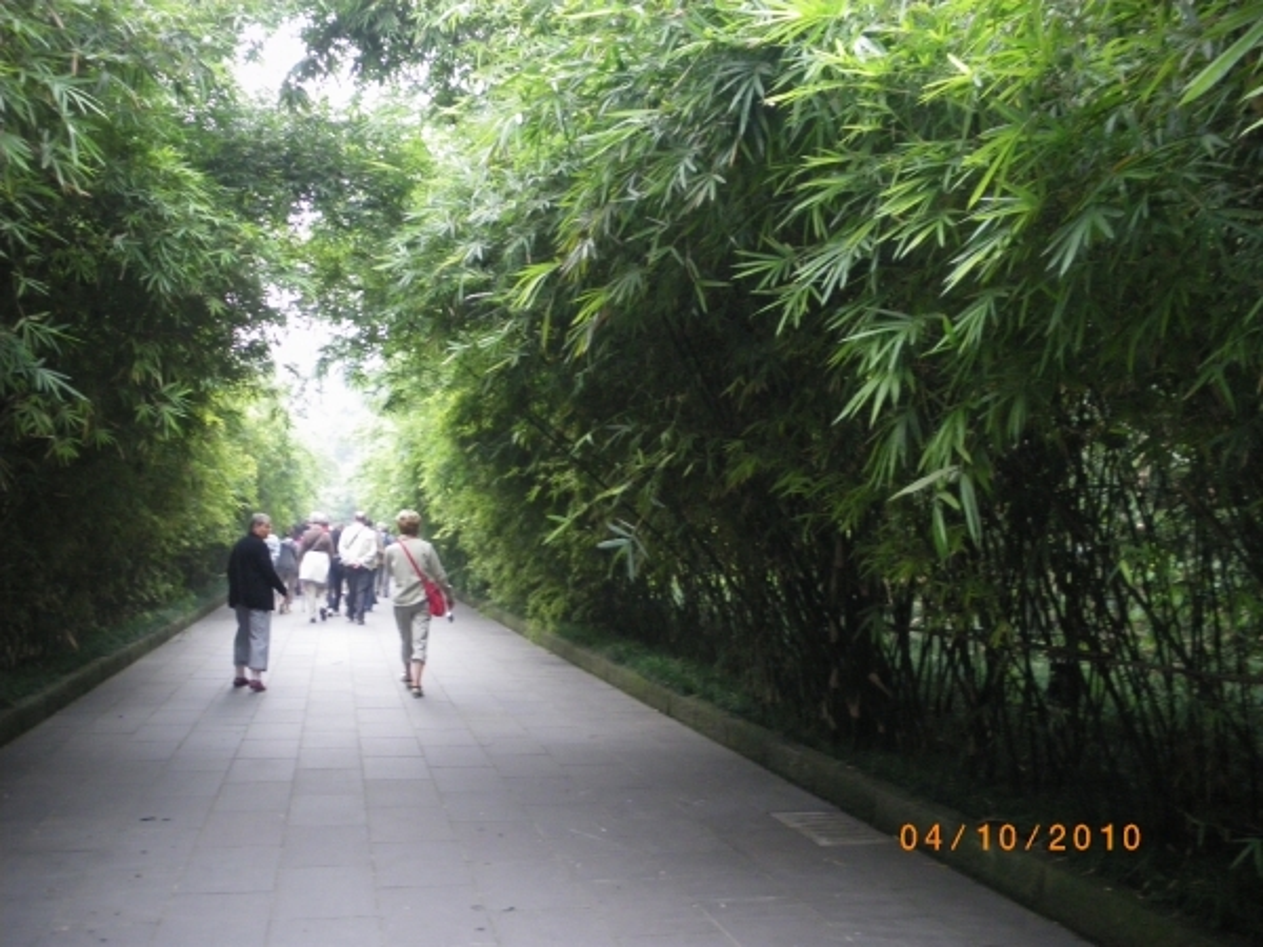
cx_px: 632
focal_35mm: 36
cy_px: 474
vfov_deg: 39.7
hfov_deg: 51.4
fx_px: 1313
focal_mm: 6.3
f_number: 3.5
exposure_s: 1/50
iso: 400
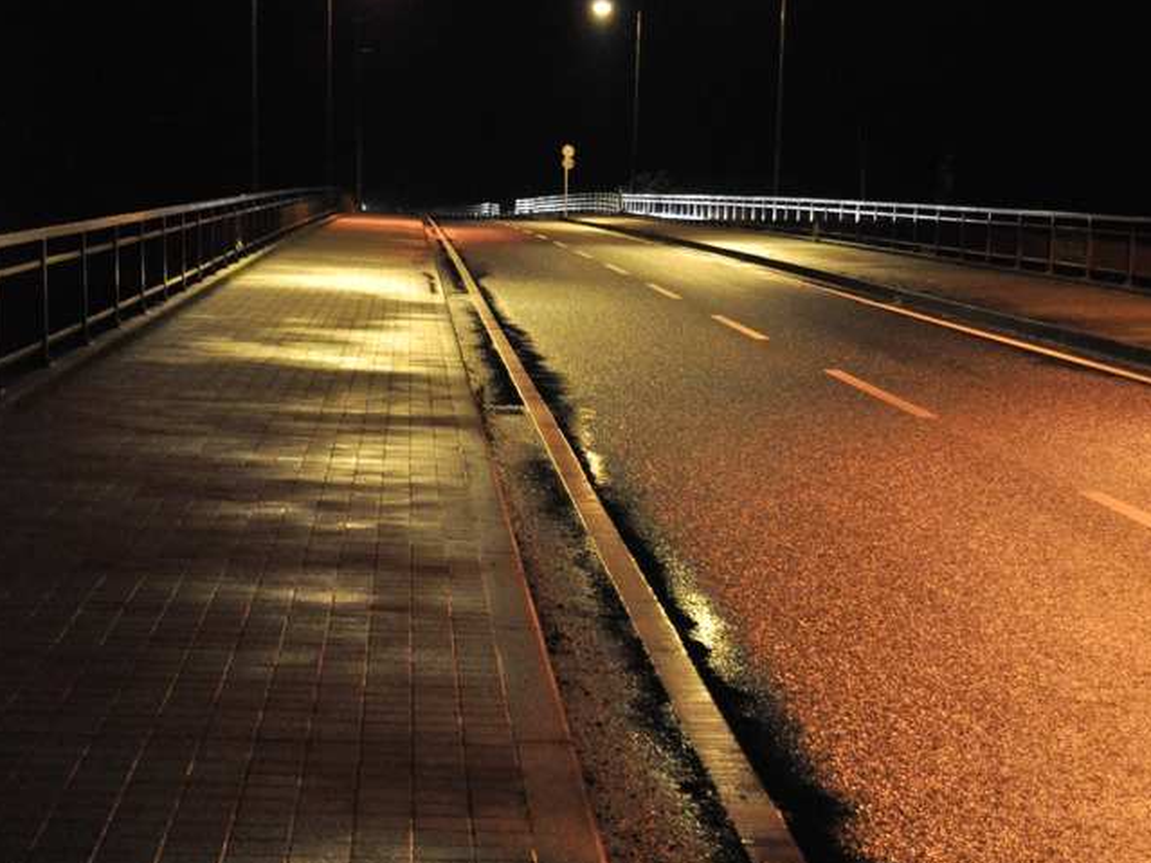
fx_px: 2685
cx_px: 603
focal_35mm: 81
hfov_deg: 24.2
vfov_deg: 18.2
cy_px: 559
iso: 1600
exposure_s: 1/5
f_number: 4.2
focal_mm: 35
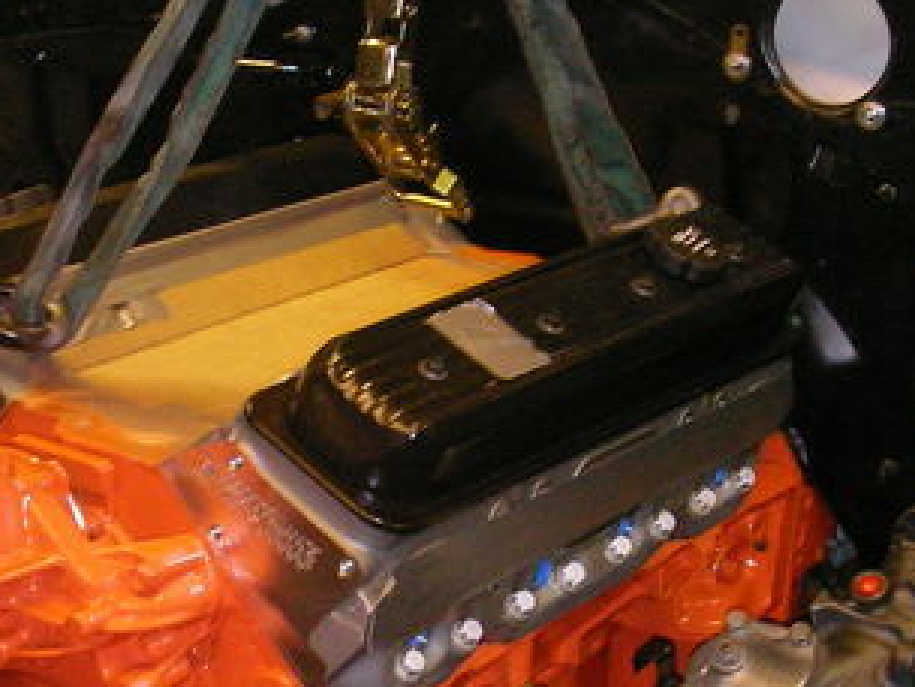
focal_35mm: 80
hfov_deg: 24.4
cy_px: 500
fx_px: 2115
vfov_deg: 18.3
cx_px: 379
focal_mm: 6.3
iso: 200
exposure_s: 1/30
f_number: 3.5
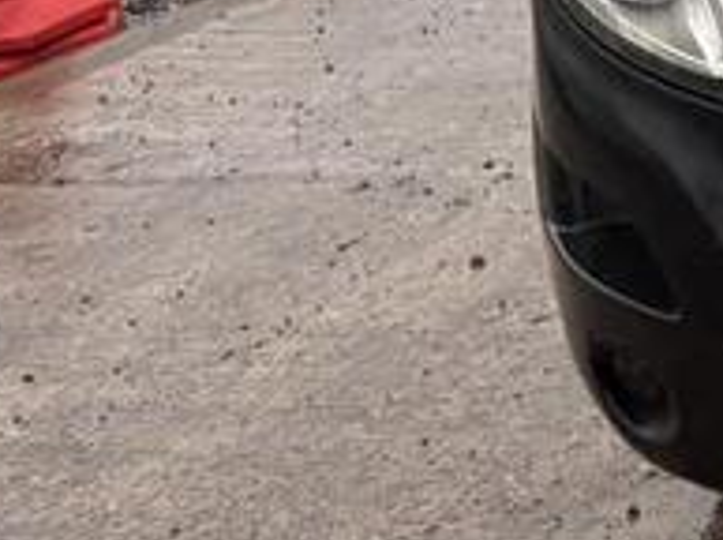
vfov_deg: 11.3
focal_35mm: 121
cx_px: 1622
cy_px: -450
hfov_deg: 13.1
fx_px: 2523
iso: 32
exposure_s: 1/124
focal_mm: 5.96
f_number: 1.6
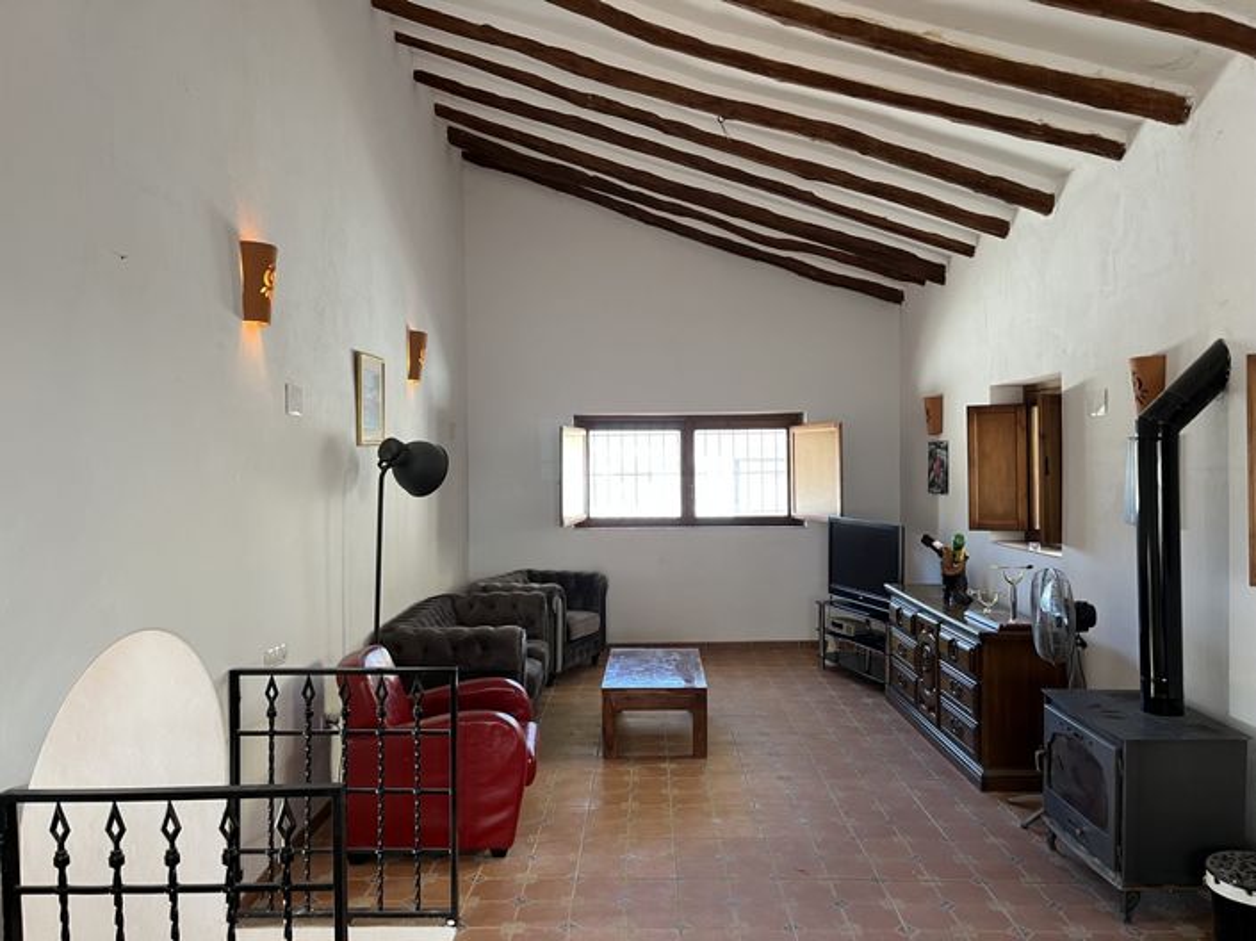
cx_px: 628
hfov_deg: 67.3
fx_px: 943
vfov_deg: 53.0
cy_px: 470
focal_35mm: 26
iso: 80
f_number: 1.6
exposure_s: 1/50
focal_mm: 5.1
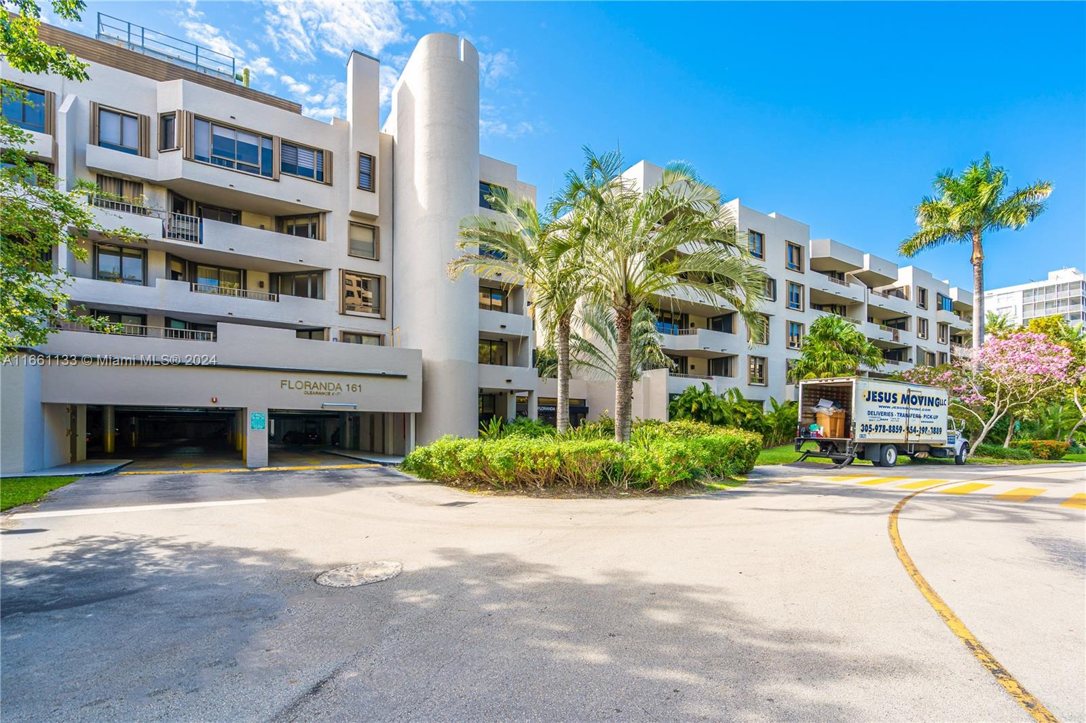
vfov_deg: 73.7
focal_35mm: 16
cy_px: 362
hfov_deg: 96.7
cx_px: 543
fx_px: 483
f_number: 8
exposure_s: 1/125
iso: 100
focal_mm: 16
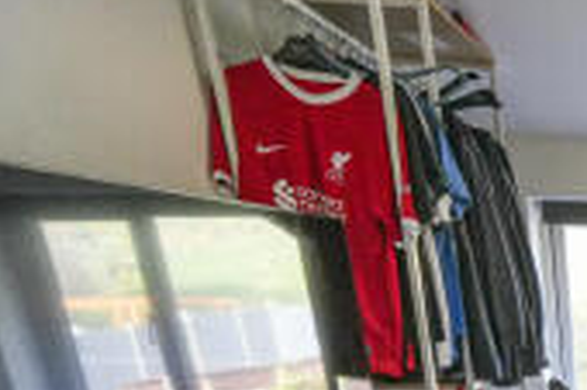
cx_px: 787
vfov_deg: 26.1
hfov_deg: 32.7
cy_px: 533
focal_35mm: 42
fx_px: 684
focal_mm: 10
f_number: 4
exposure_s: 1/160
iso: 1250
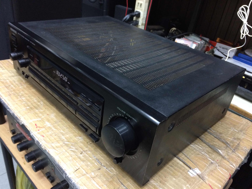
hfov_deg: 61.7
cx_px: 126
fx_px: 211
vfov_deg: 48.2
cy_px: 94
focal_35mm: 29
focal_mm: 4.15
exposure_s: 1/33
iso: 250
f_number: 2.2
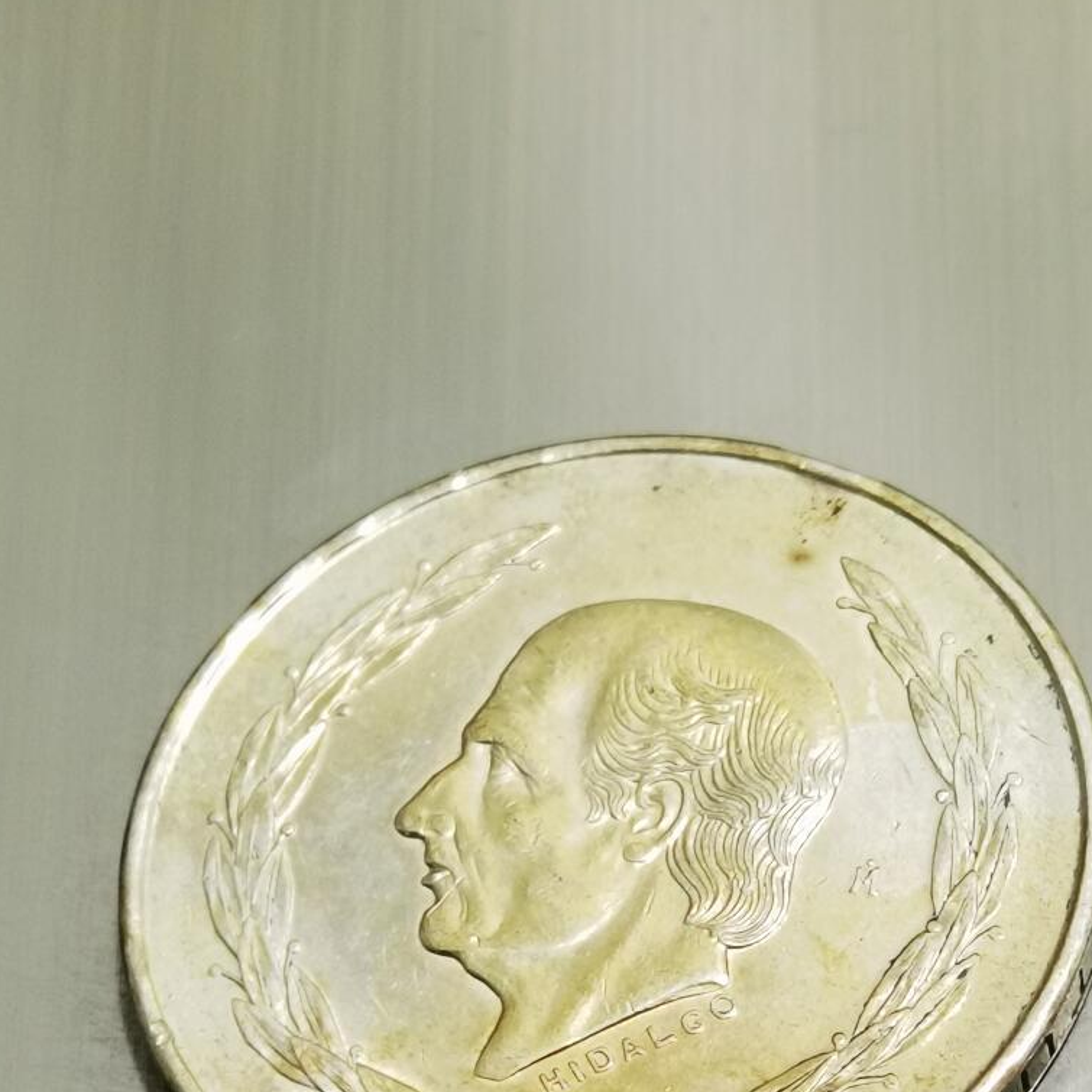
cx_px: 728
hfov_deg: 12.7
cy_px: 1101
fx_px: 4890
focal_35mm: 137
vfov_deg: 12.6
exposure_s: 1/100
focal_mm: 6.67
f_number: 1.9
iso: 125
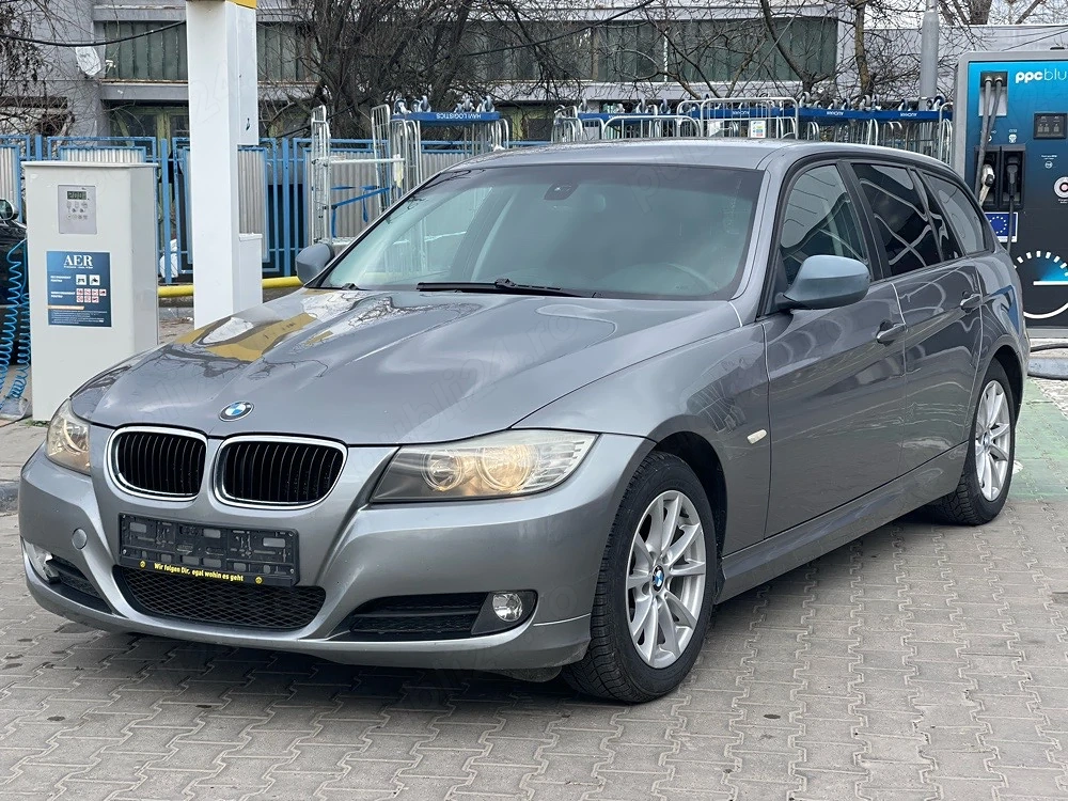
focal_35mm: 64
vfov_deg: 22.9
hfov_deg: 30.3
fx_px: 1975
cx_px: 534
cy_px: 400
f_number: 2.2
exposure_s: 1/447
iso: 32
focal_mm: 7.5
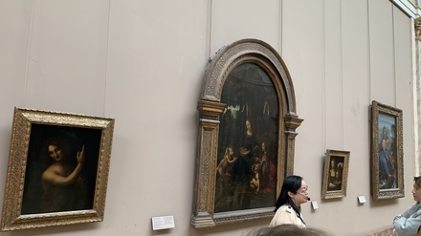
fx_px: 324
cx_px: 210
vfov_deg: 40.1
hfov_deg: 66.1
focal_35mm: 29
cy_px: 127
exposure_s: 1/72
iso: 100
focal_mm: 4.25
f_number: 1.8
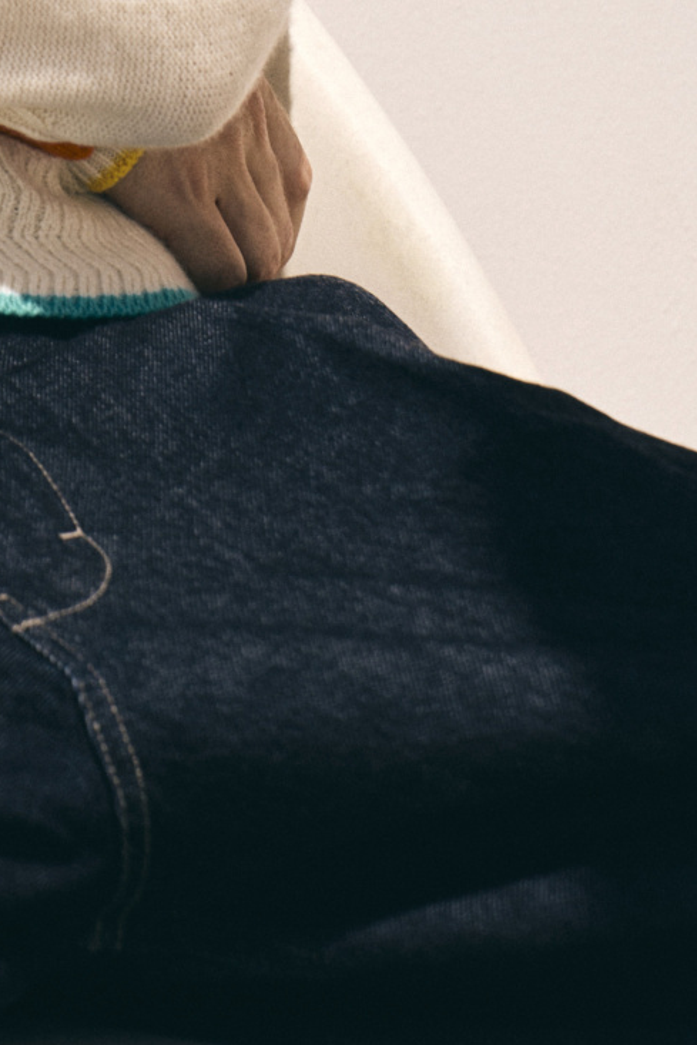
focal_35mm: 227
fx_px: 6589
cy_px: -673
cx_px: -274
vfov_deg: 8.8
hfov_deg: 6.0
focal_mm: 65
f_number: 6.3
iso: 100
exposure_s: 1/250
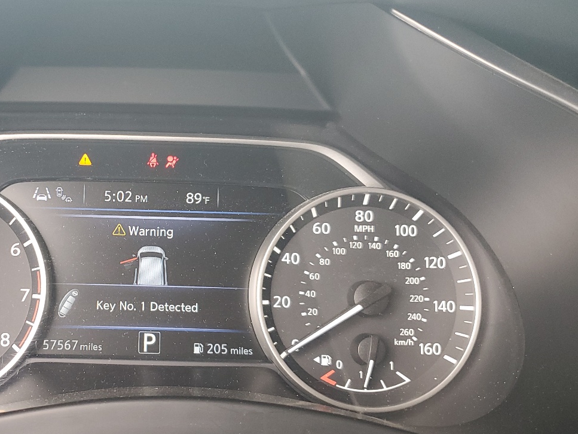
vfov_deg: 33.6
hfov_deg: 42.2
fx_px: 718
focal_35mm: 43
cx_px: 129
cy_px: 236
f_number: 1.5
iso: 85
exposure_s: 1/60.2
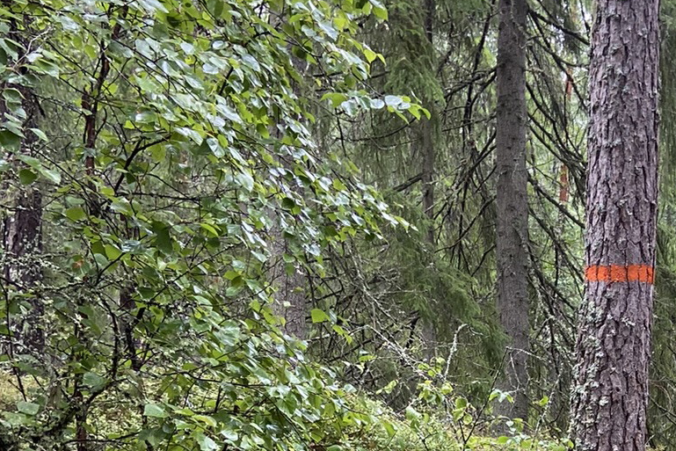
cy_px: 592
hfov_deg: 26.9
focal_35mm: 72
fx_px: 1352
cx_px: 629
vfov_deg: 17.7
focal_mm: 4.25
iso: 100
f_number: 1.8
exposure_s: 1/121
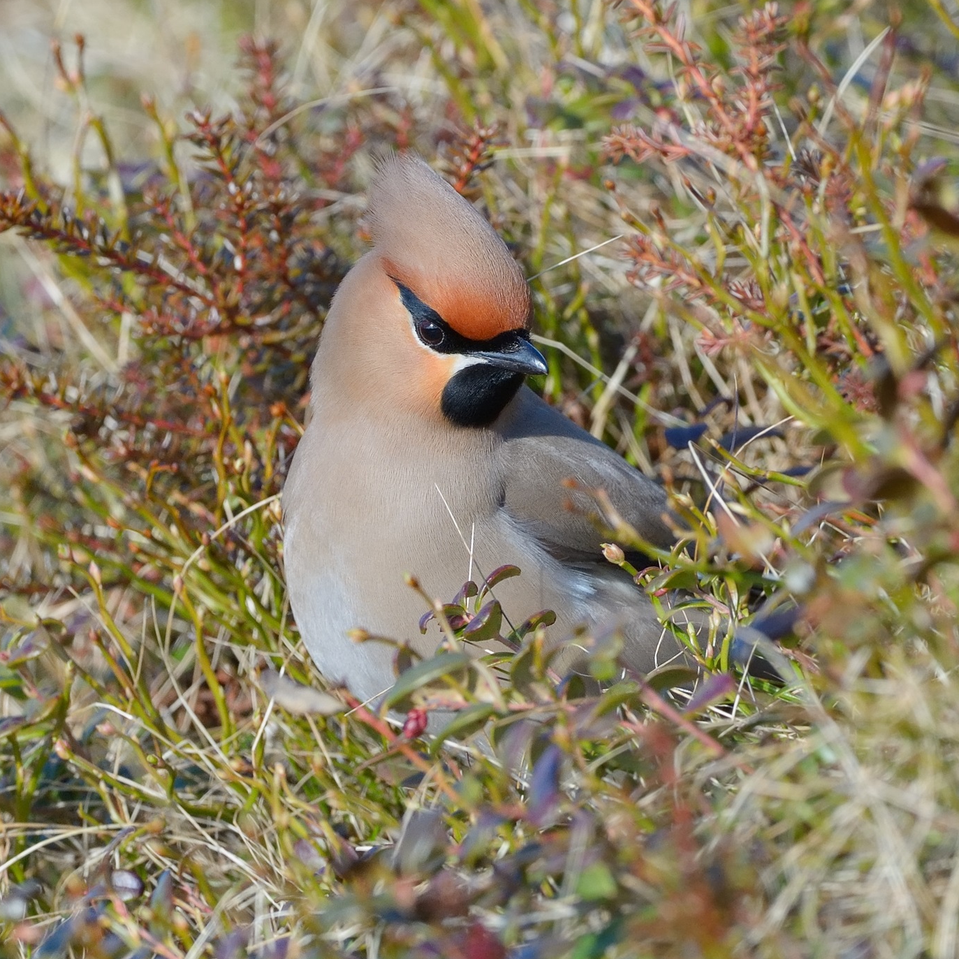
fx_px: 39587
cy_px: 483
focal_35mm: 1263
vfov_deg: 1.4
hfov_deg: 1.4
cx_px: 590
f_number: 8
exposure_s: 1/1600
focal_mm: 850
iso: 3200
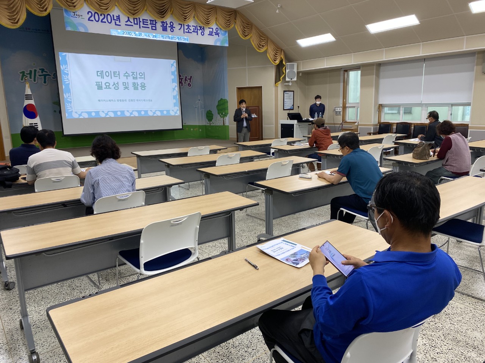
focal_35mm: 26
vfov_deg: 53.1
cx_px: 242
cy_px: 182
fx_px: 364
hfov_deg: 67.3
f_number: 1.8
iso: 125
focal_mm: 4.25
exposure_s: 1/120
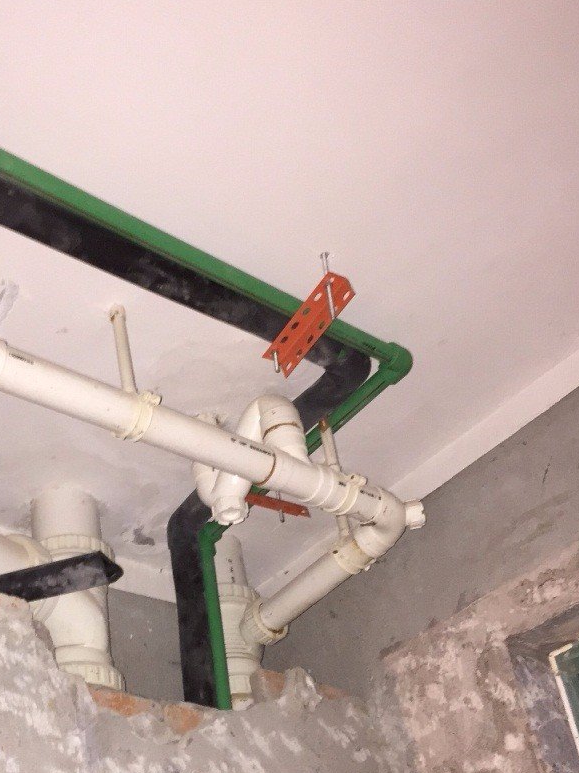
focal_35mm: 49
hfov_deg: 29.1
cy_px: 565
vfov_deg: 38.1
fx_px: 1094
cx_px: 130
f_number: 2.2
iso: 125
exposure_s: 1/17
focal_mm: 4.15
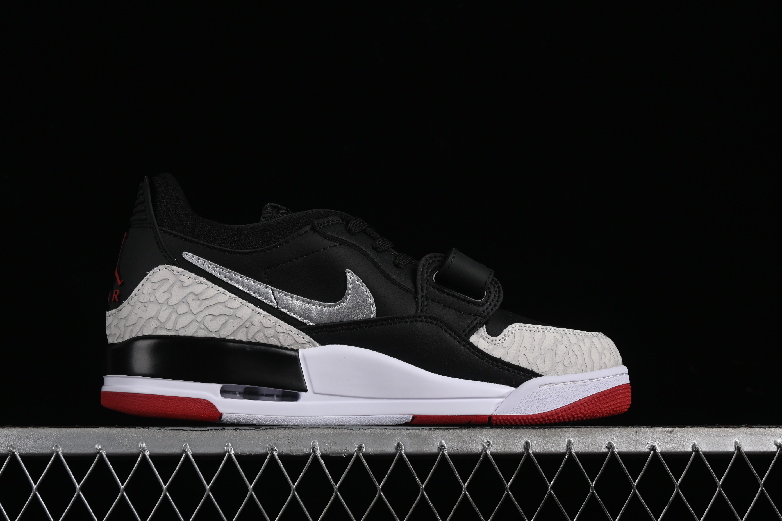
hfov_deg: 27.0
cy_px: 260
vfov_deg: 18.2
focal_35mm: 75
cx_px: 391
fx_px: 1629
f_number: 10
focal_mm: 50
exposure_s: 1/160
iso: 160
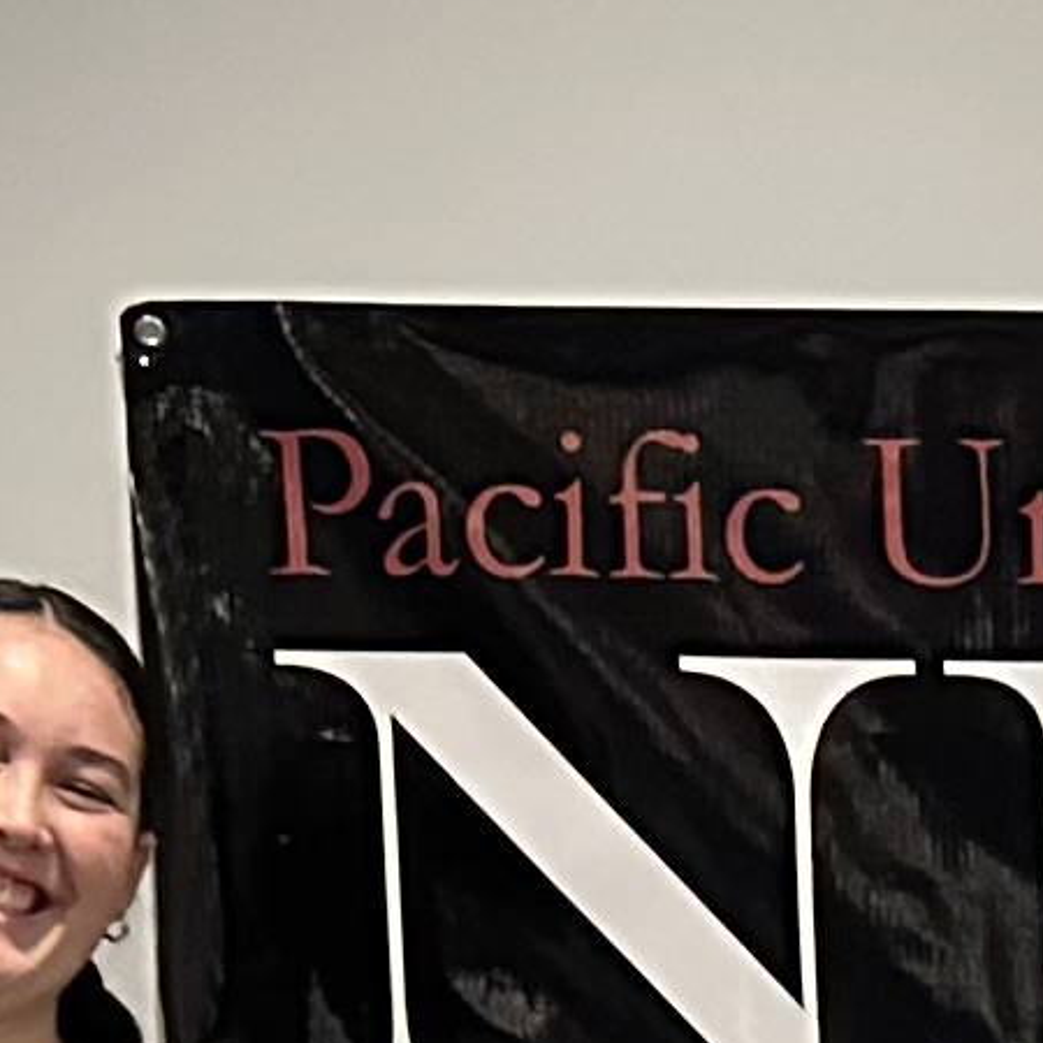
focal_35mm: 190
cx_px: 1852
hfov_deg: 8.8
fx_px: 6477
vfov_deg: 8.3
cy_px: 2652
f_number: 1.78
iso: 800
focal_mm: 6.86
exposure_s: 1/60
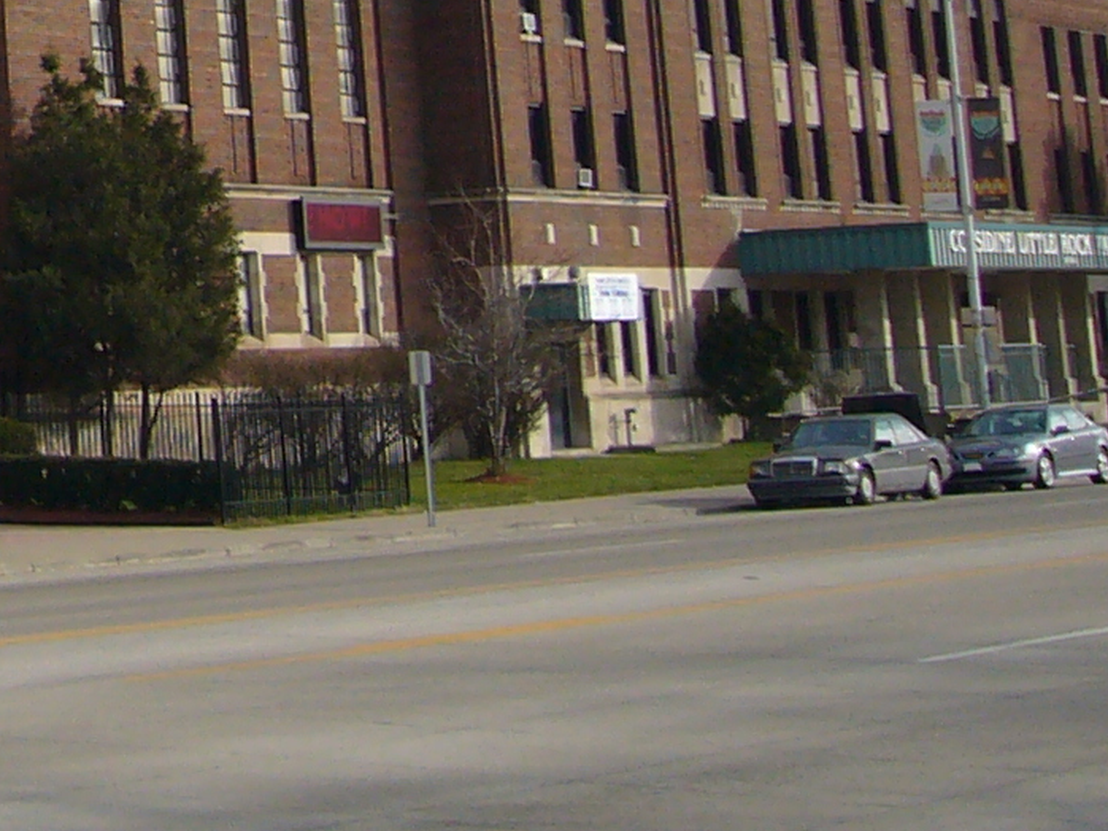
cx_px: -818
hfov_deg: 15.3
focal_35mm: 113
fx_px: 3616
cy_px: -315
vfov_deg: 12.6
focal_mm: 4.6
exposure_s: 1/160
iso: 80
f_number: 5.6
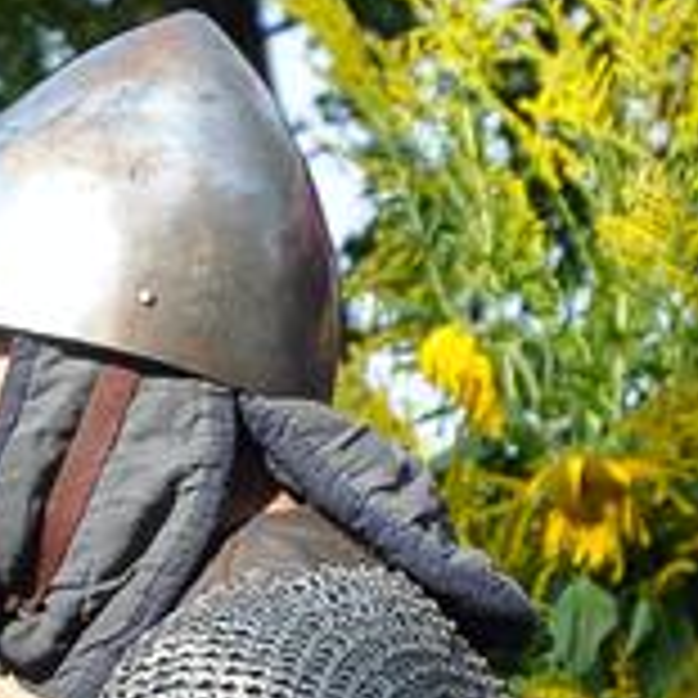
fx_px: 9559
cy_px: 889
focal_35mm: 419
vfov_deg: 4.2
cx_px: -806
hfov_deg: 4.1
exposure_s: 1/640
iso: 640
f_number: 6.3
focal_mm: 60
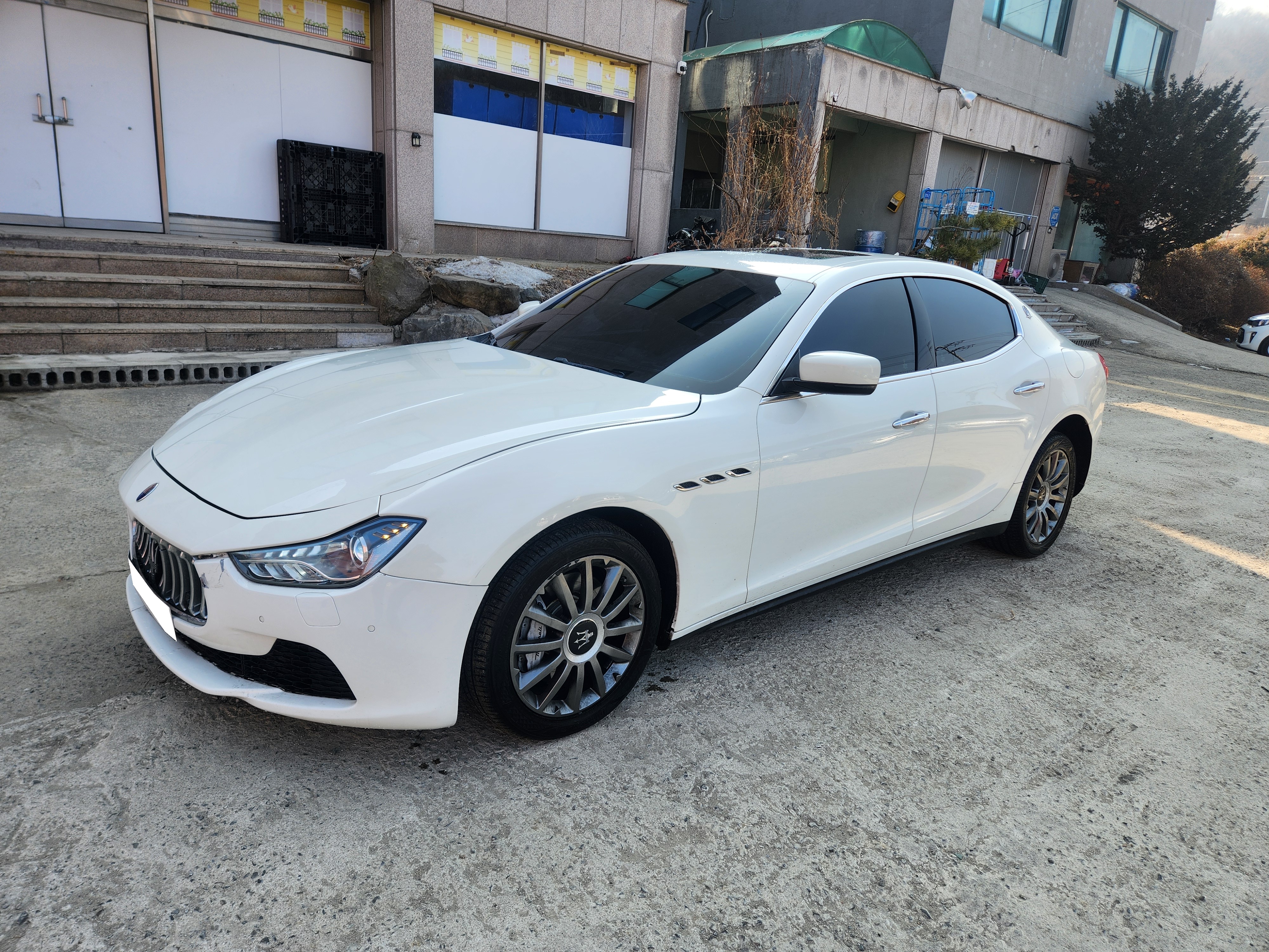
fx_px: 843
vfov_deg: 58.9
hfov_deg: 73.9
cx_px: 634
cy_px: 476
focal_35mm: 23
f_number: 1.8
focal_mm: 5.4
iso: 20
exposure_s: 1/563
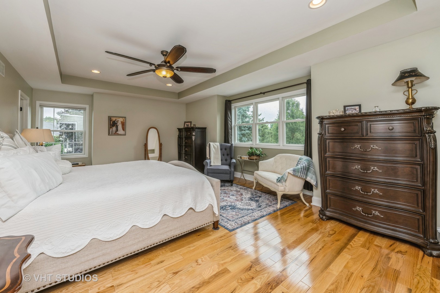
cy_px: 146
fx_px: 171
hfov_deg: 104.3
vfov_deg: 81.2
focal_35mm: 14
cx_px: 220
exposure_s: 1/40
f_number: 8
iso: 200
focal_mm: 14
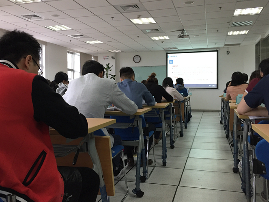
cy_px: 95
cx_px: 125
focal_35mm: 35
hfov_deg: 52.6
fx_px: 272
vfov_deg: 40.7
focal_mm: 4.15
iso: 80
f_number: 2.2
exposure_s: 1/33
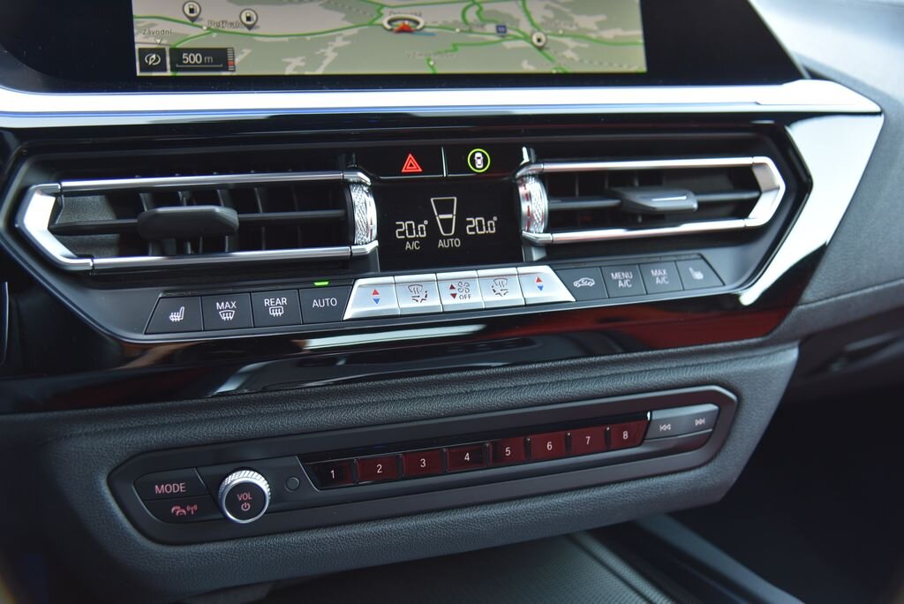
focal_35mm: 38
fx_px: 955
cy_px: 302
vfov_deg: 35.1
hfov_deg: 50.7
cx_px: 452
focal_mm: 38
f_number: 4
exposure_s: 1/30
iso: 500
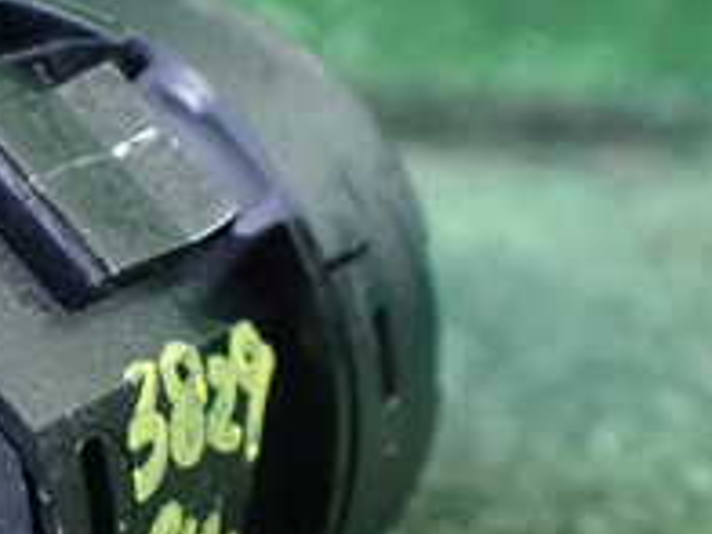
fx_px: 1892
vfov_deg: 16.1
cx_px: -156
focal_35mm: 92
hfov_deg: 19.9
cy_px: 320
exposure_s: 1/30
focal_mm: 5.4
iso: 1250
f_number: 2.3
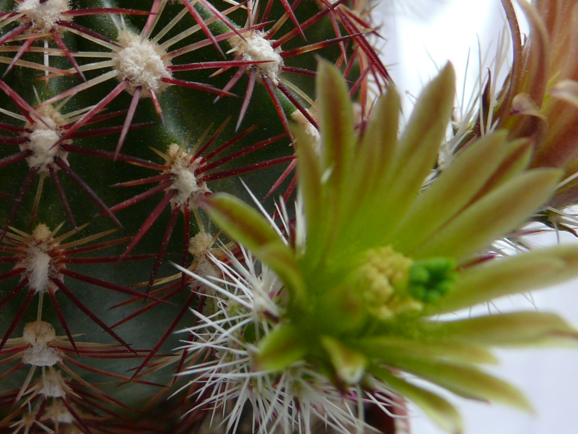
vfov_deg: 17.8
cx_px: 74
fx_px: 1369
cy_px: 88
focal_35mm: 82
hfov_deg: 23.3
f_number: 3.6
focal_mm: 7.4
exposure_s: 1/125
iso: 100
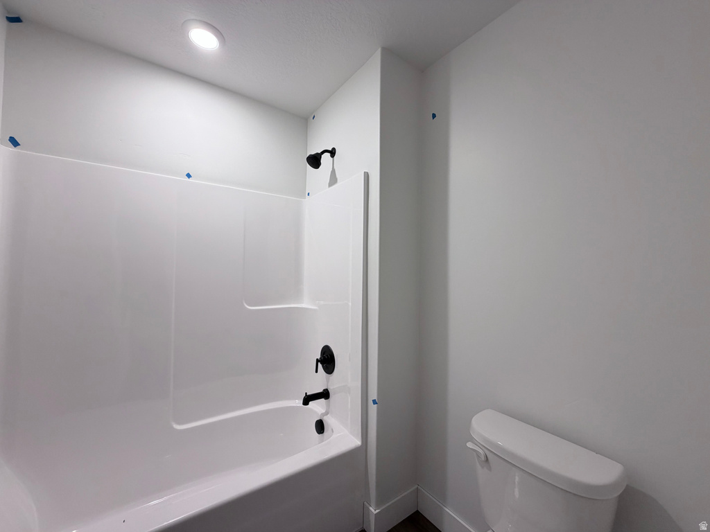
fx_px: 287
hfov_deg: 102.1
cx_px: 355
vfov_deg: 85.7
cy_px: 266
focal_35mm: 14
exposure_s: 1/120
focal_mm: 2.22
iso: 200
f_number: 2.2
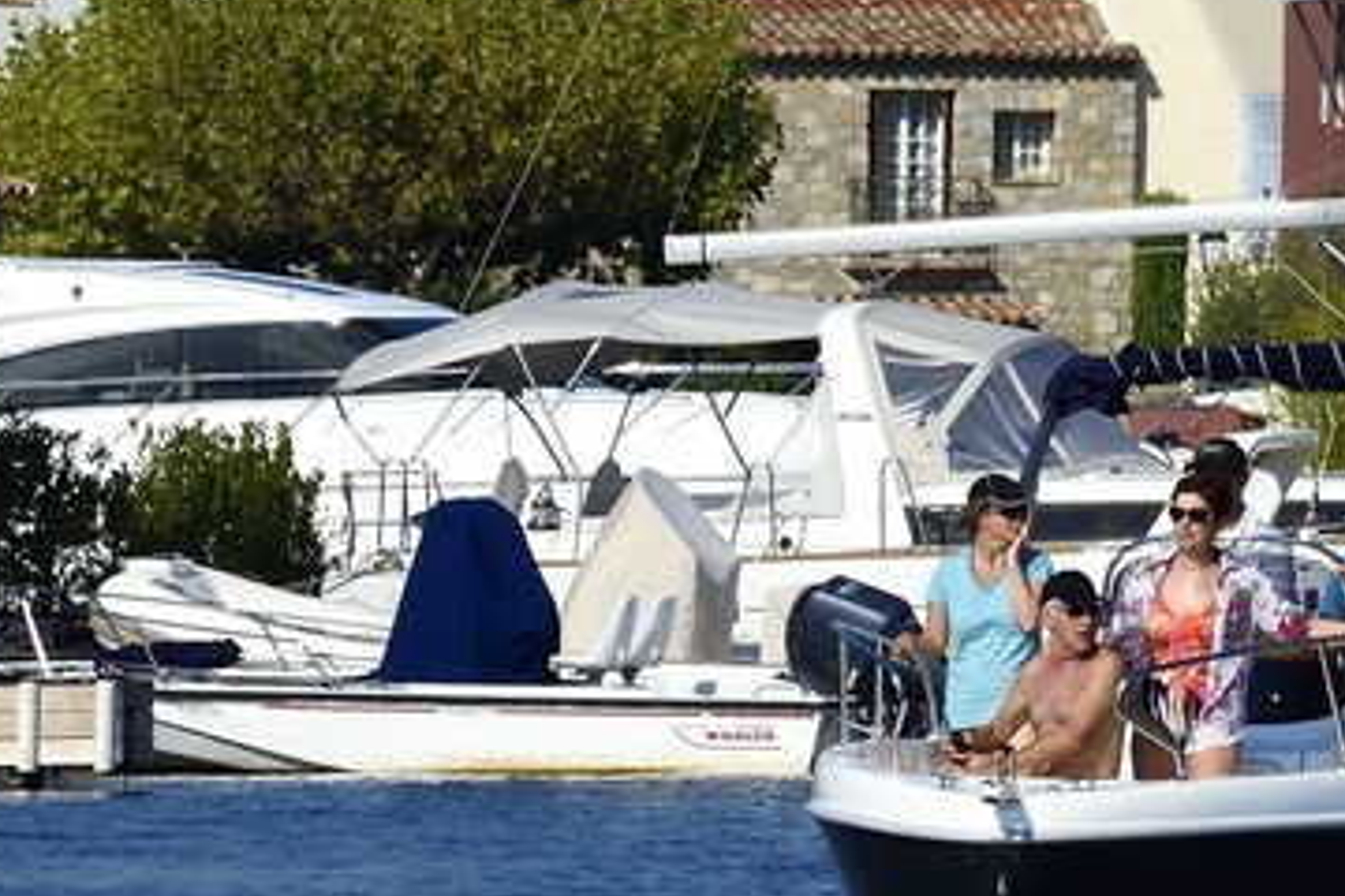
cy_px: -665
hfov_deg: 2.5
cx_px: 2574
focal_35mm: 822
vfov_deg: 1.7
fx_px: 30708
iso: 200
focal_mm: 185
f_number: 11
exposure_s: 1/320
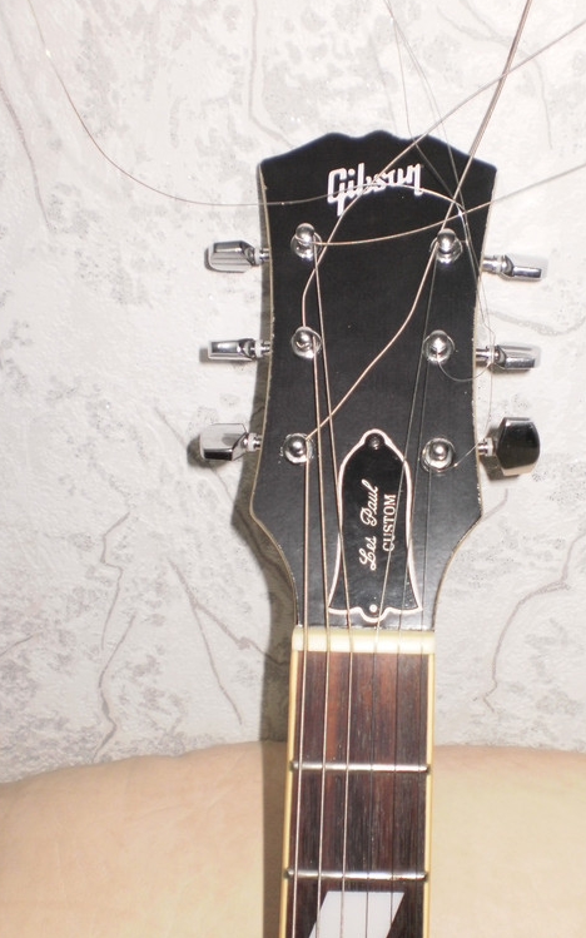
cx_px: 362
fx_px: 1099
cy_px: 482
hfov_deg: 29.8
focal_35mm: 43
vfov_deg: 46.2
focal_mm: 6.3
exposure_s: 1/30
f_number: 3.1
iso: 125
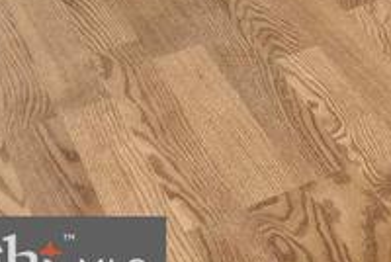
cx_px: 1269
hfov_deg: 10.3
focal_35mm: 115
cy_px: -622
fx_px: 1251
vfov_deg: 8.8
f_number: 8
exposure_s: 1/80
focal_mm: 16
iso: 1250
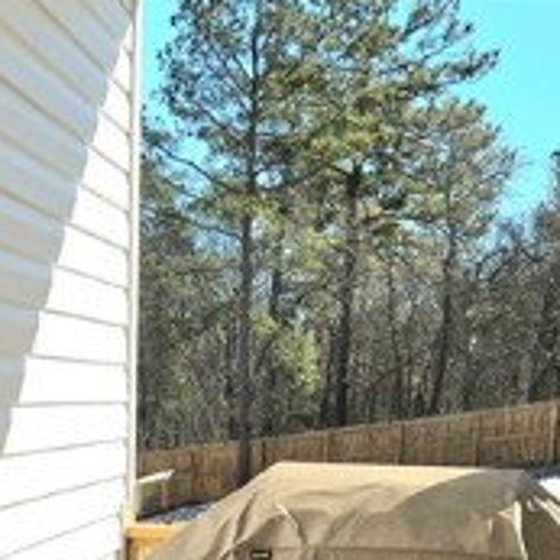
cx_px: 204
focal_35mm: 90
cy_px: 787
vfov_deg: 17.7
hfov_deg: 19.3
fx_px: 1647
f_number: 1.8
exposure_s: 1/3333
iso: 32
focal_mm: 5.4
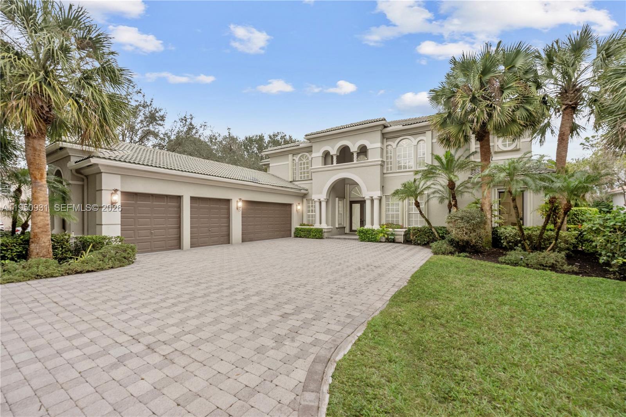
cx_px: 313
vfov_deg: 81.2
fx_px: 243
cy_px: 208
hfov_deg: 104.3
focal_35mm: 14
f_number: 8
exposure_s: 1/125
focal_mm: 14
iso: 500
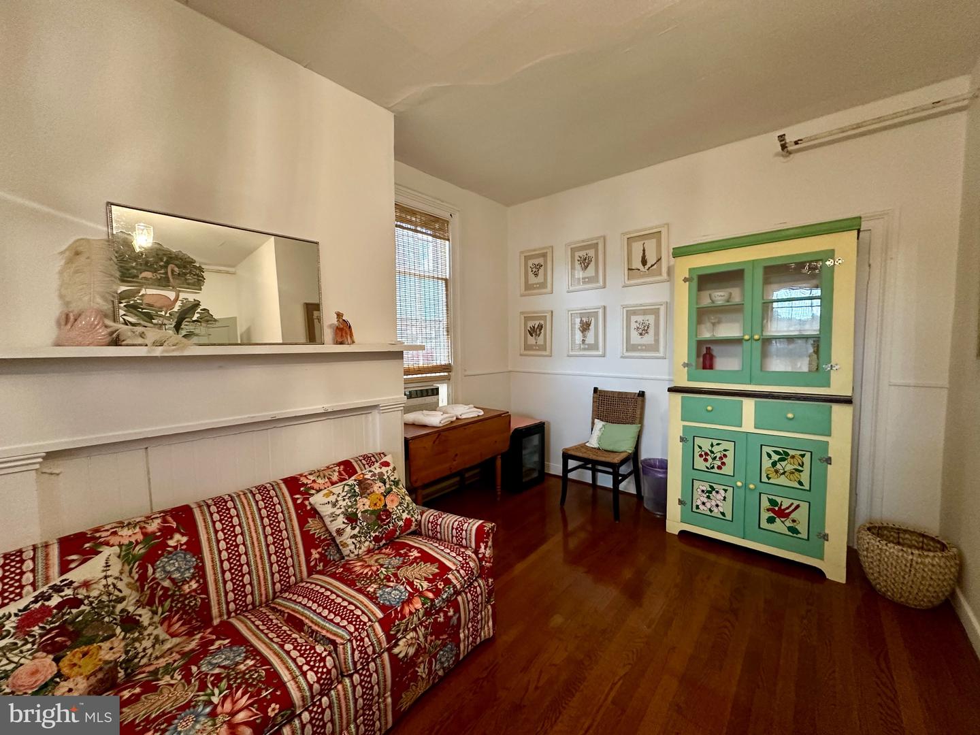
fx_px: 396
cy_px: 368
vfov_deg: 85.7
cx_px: 490
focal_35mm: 14
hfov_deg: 102.1
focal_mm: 2.22
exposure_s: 1/60
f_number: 2.2
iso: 320
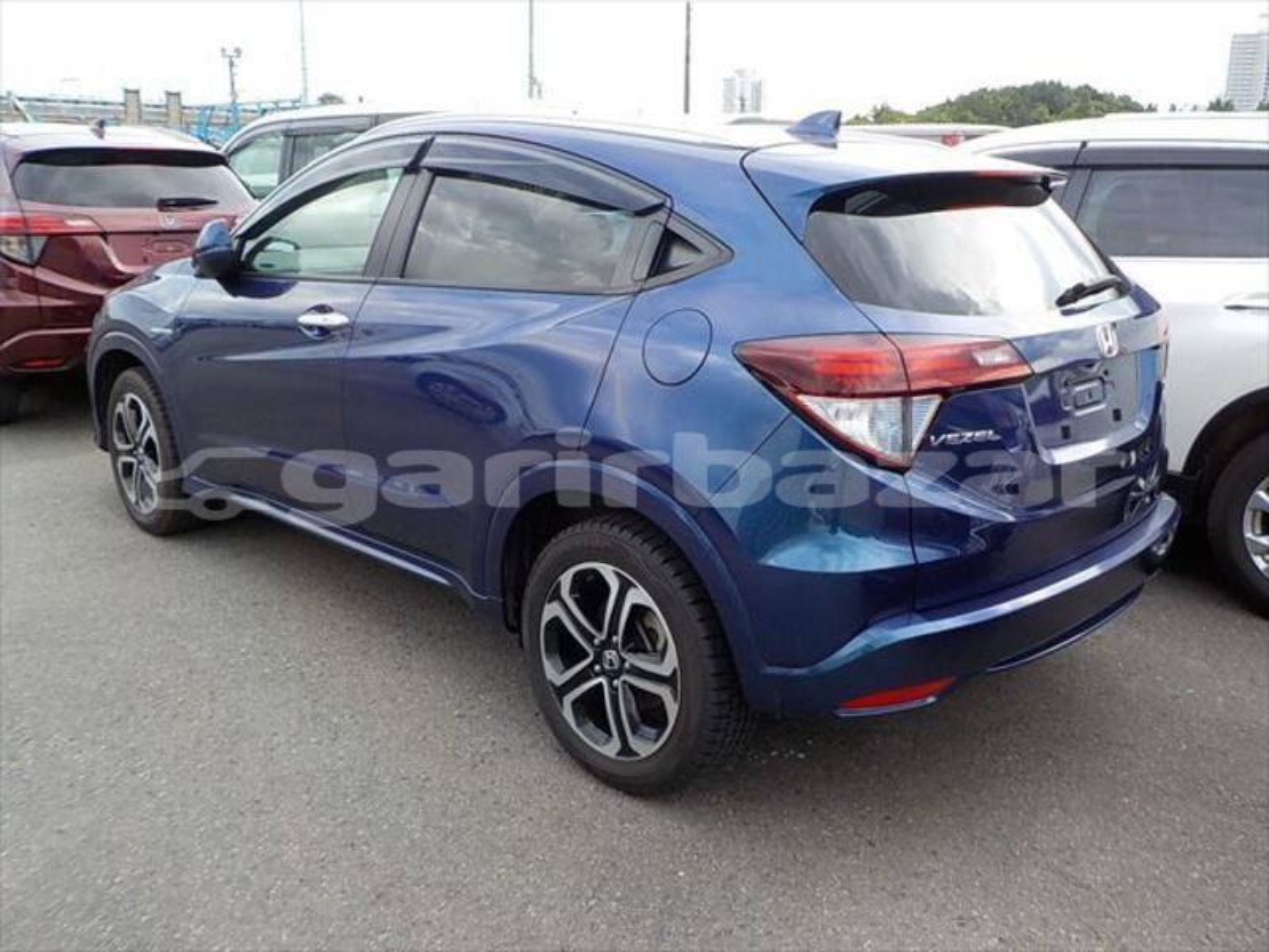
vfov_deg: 46.8
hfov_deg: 60.0
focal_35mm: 30
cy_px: 476
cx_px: 634
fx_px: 1100
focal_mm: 4.1
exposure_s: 1/250
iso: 125
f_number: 3.3
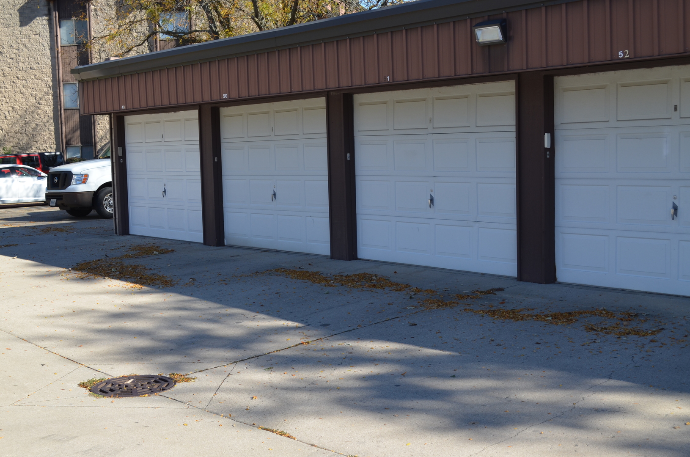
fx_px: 918
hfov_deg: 41.2
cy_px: 228
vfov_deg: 27.9
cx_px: 345
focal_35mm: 48
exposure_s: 1/250
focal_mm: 32
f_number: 8
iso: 180
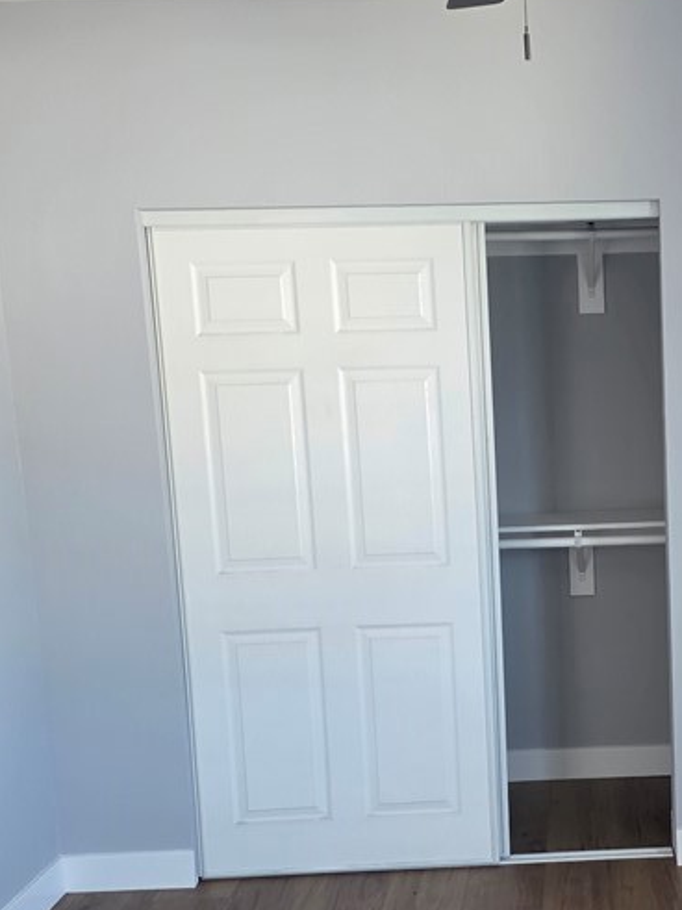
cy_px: 510
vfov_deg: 39.6
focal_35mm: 48
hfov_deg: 28.9
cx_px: 634
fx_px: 1261
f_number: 1.7
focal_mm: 6.3
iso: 640
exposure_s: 1/120
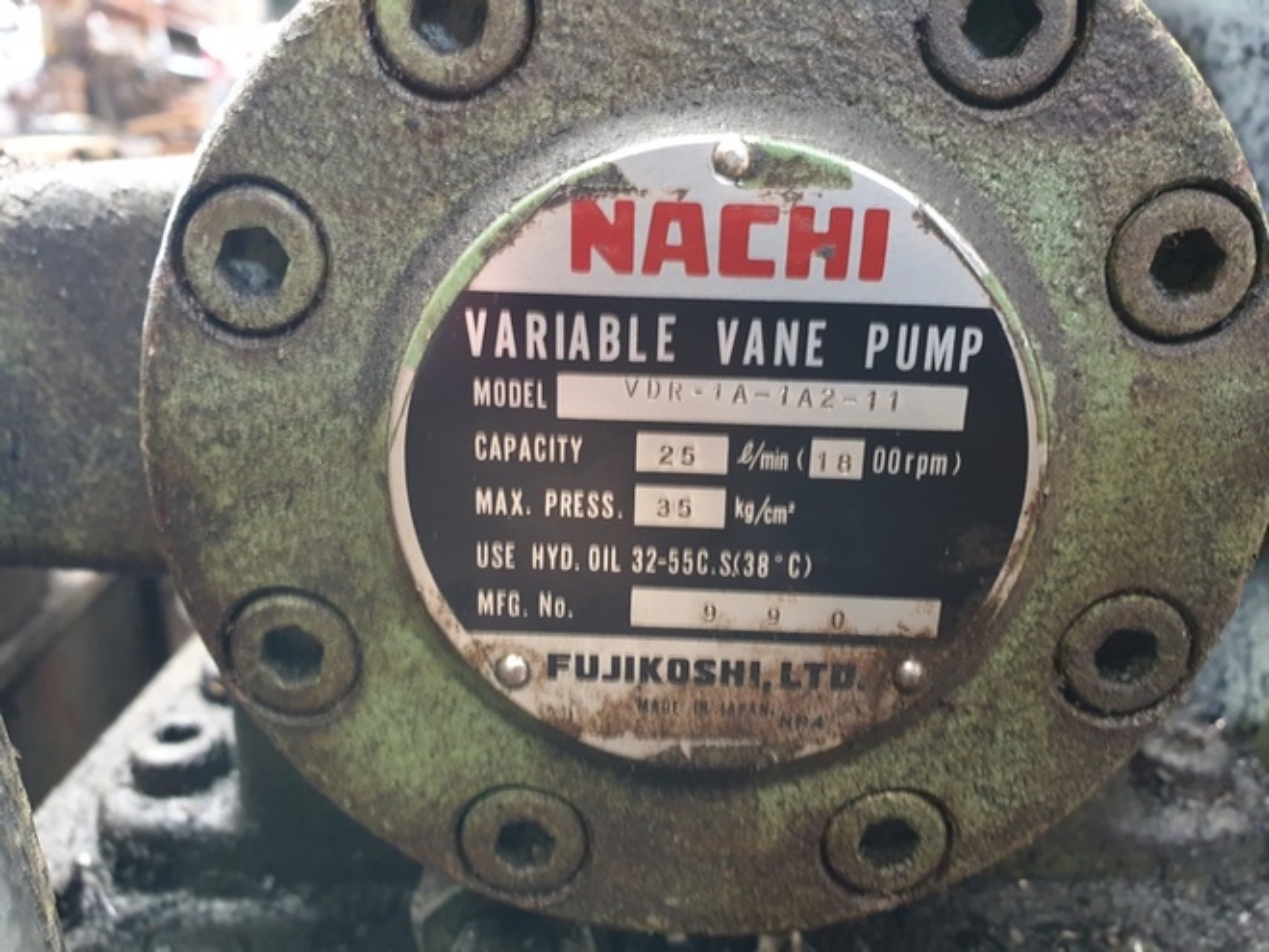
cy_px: 476
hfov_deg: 67.3
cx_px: 634
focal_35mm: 26
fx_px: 953
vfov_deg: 53.1
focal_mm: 4.3
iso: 400
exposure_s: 1/10
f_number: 2.4
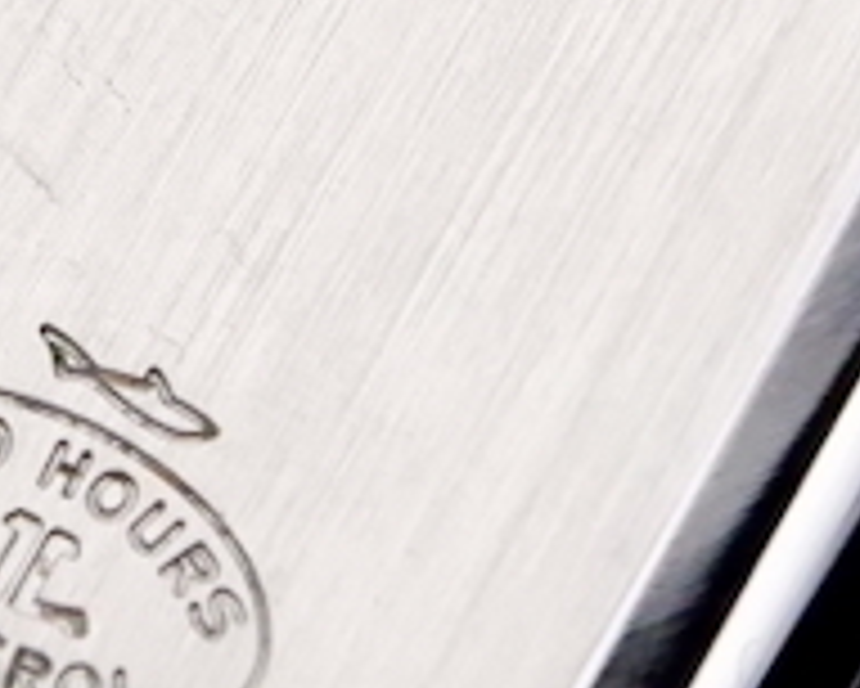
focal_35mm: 320
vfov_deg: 4.8
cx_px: -603
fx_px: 8149
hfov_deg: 5.9
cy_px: 137
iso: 6400
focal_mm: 32.9
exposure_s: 1/4000
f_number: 8
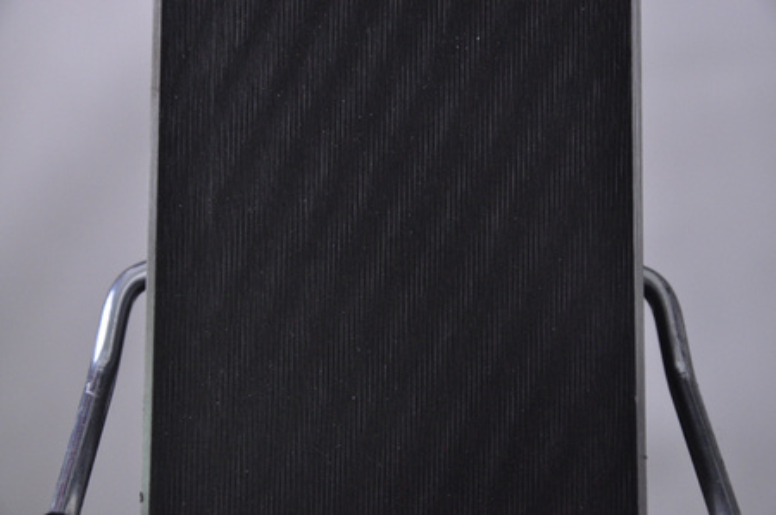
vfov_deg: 8.7
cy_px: 258
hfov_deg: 13.1
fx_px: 3391
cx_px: 388
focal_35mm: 158
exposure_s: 1/125
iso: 3200
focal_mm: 105
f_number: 9.5
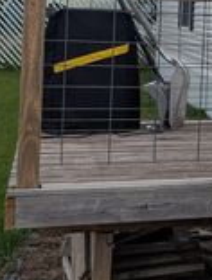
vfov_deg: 18.9
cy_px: 34
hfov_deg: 13.0
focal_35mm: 102
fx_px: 828
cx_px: 397
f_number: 1.85
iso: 44
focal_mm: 6.81
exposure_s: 1/2179
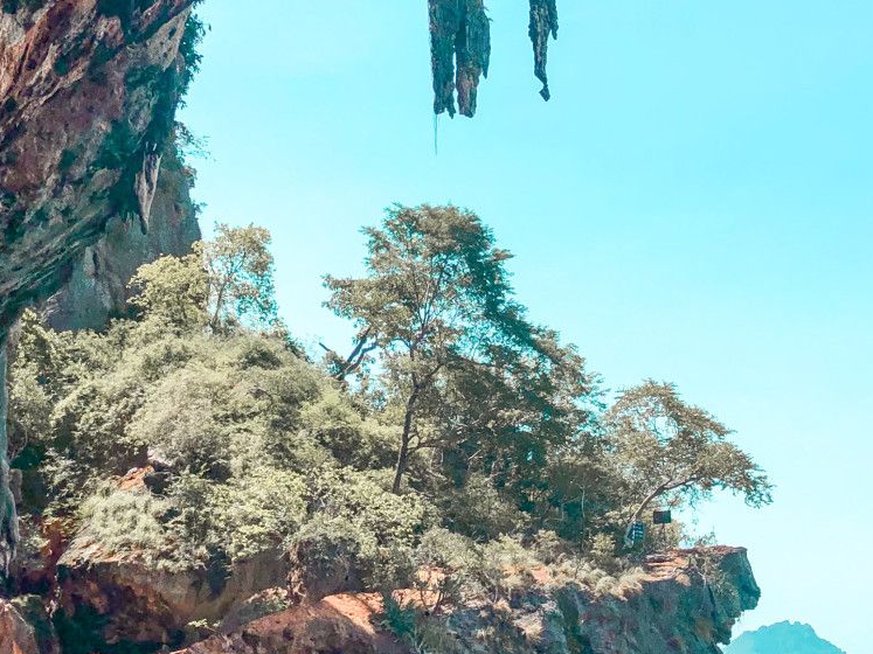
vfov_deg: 20.4
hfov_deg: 27.0
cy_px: 234
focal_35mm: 72
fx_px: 1816
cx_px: 390
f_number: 1.8
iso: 25
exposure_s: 1/2800
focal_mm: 4
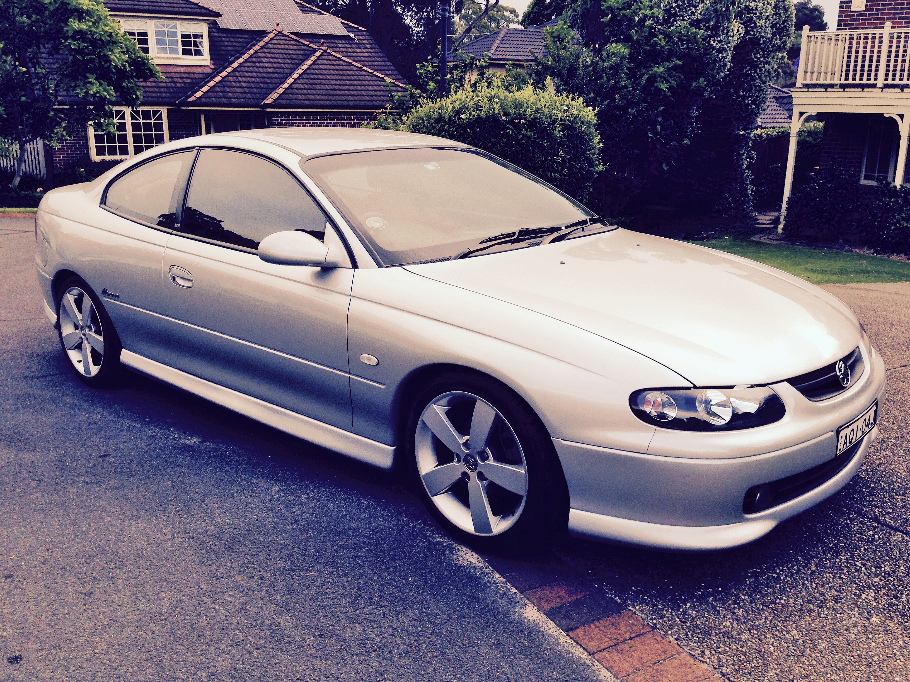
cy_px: 341
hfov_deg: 55.4
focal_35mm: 33
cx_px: 455
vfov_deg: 42.9
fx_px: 868
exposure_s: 1/270
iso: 50
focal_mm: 4.12
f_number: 2.4
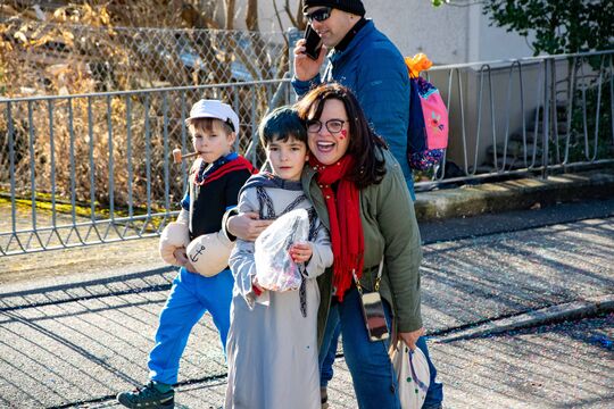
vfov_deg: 8.7
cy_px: 204
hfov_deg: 13.0
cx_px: 307
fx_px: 2686
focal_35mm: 158
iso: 800
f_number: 5.6
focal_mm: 105
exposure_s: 1/500
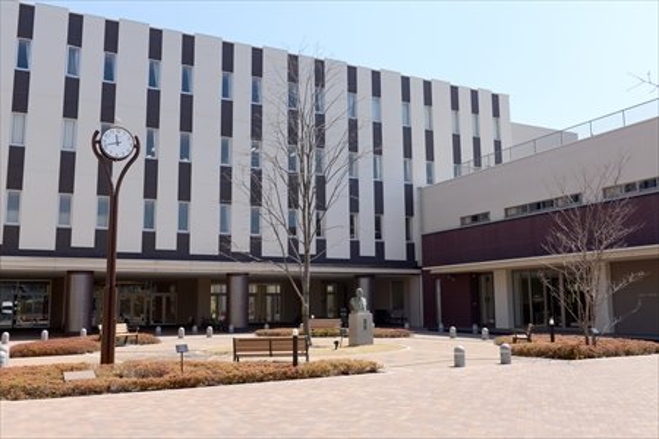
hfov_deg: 58.7
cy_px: 220
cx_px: 330
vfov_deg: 41.1
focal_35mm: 32
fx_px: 586
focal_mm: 32
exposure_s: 1/640
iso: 250
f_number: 8
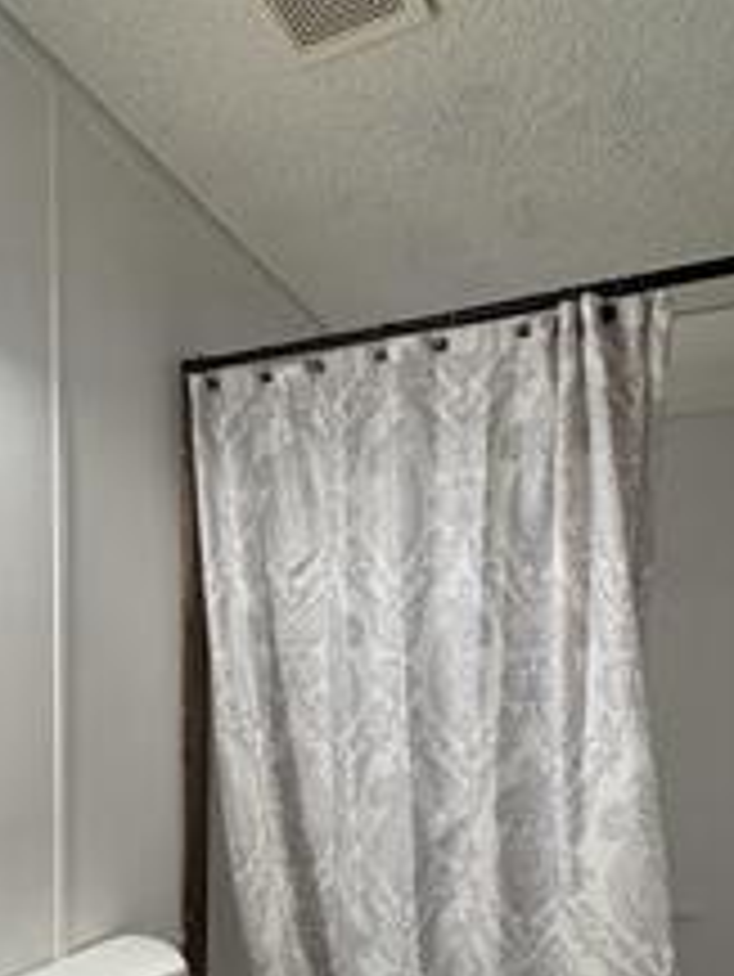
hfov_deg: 45.0
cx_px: 266
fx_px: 876
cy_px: 706
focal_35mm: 31
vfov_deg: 56.1
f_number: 2.2
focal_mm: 2.22
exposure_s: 1/120
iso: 200
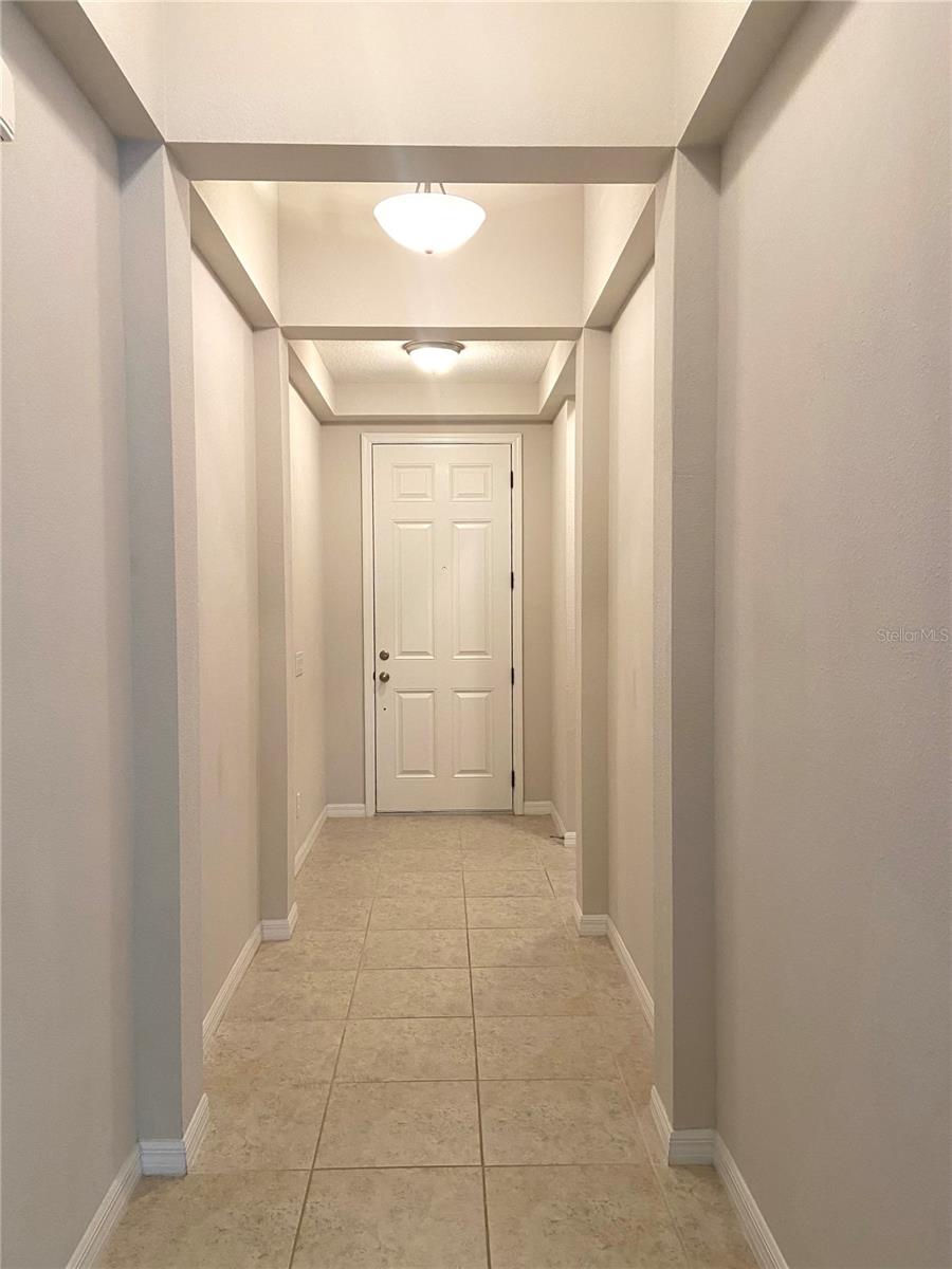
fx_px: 953
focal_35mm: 26
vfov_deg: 67.3
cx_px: 476
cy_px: 634
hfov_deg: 53.1
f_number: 1.8
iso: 125
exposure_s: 1/60
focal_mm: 4.25
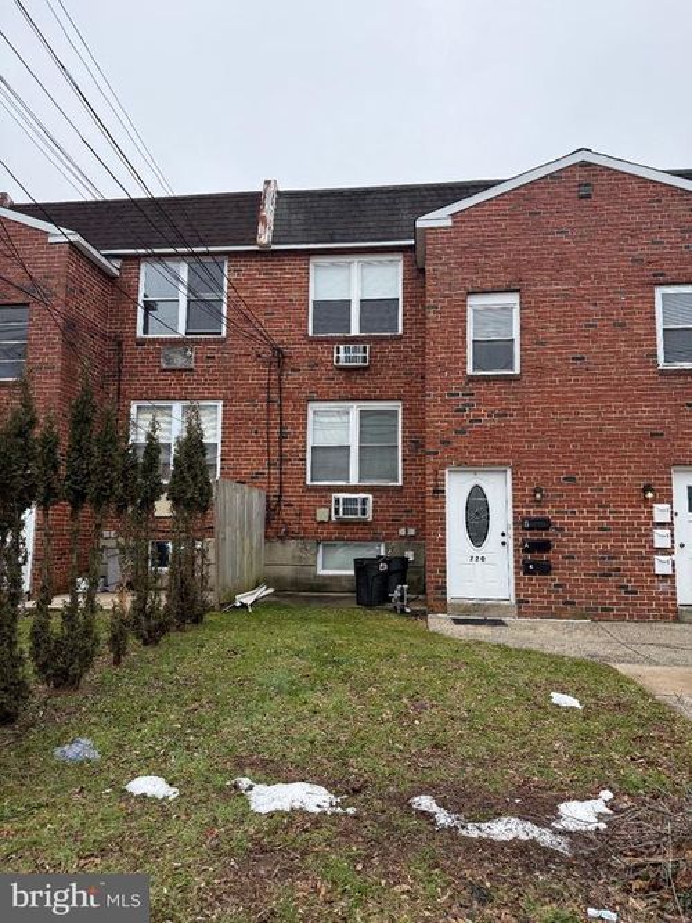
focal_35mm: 24
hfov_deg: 56.8
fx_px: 640
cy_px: 462
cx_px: 346
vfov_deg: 71.6
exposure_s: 1/1689
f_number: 1.78
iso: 100
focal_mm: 6.76
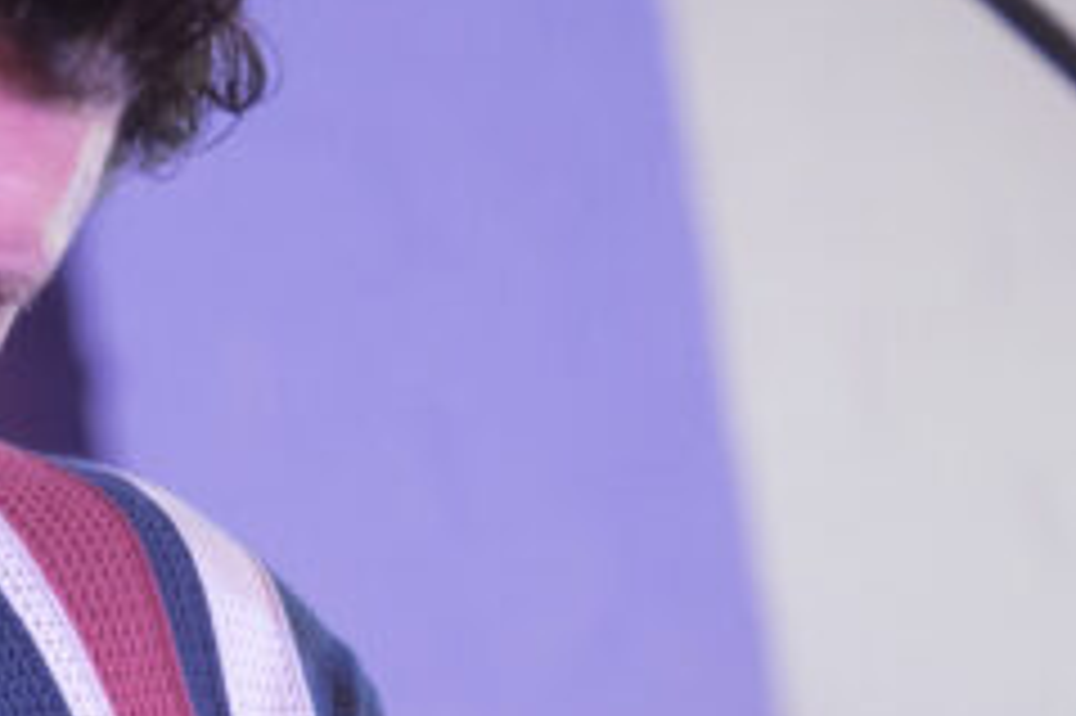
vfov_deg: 2.5
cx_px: -77
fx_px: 16666
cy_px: 1018
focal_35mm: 558
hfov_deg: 3.7
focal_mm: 130
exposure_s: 1/125
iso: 800
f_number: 2.8
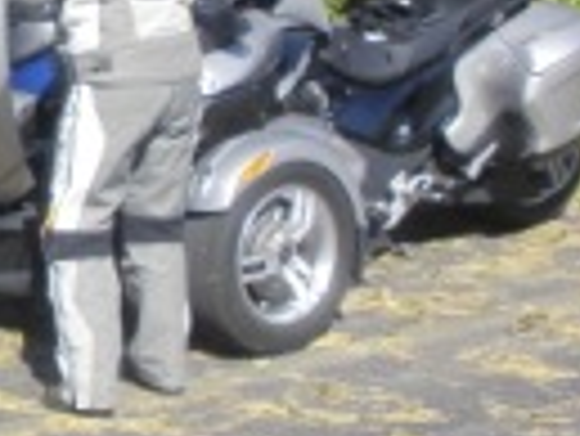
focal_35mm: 125
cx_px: -333
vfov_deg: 11.7
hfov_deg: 14.5
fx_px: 2096
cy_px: -63
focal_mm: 6.3
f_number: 5.6
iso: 64
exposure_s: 1/200
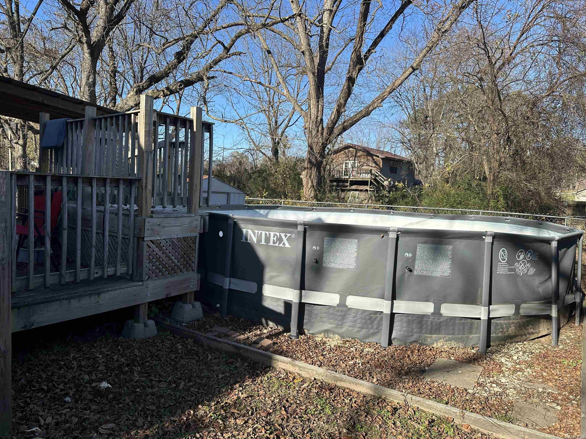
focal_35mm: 24
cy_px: 220
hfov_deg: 71.6
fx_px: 406
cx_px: 293
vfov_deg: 56.8
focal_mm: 6.86
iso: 80
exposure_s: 1/2155
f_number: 1.78
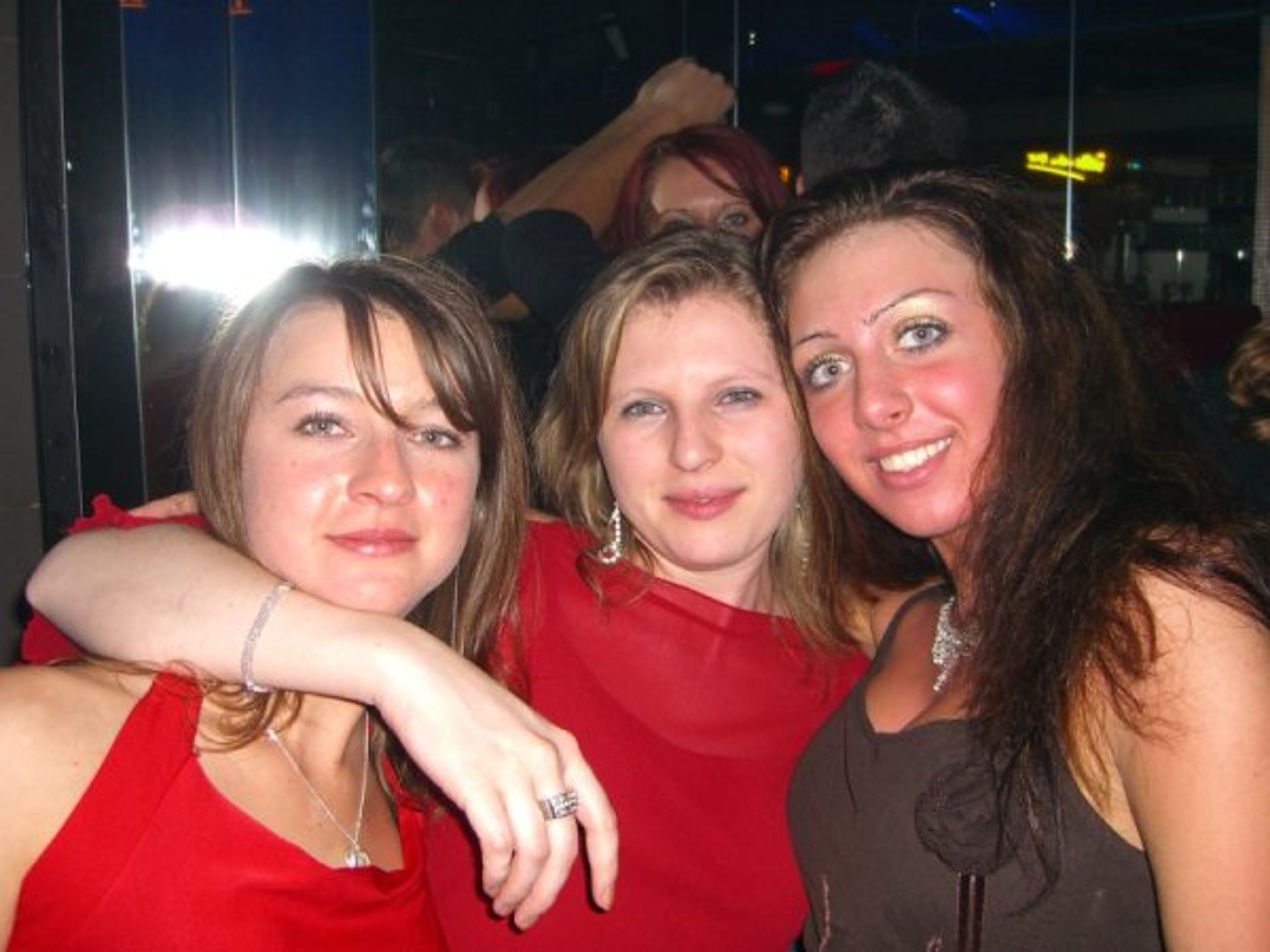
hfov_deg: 49.0
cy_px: 476
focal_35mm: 38
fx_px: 1394
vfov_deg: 37.7
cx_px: 635
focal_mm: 7.9
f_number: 2.8
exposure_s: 1/60
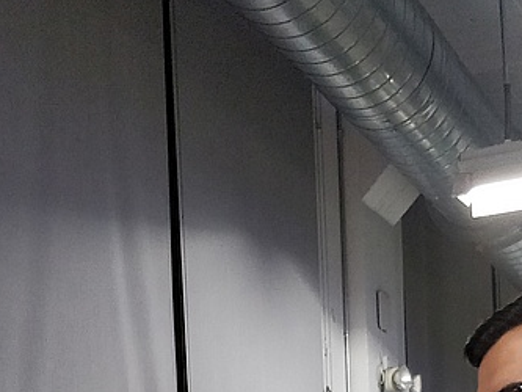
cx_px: 171
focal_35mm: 83
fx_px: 1252
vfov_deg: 15.7
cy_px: 662
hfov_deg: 23.4
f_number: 1.7
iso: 1000
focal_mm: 4.1
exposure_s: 1/50
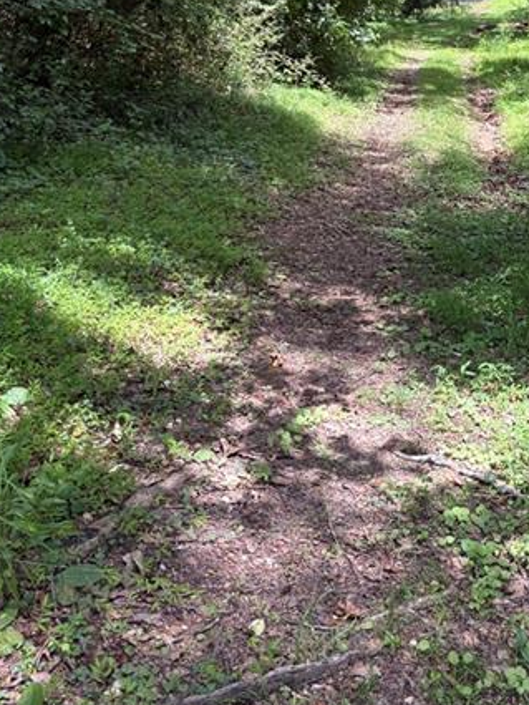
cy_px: 141
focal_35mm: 47
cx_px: 401
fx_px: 957
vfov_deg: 38.9
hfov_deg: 30.3
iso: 50
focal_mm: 5.96
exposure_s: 1/348
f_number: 1.6
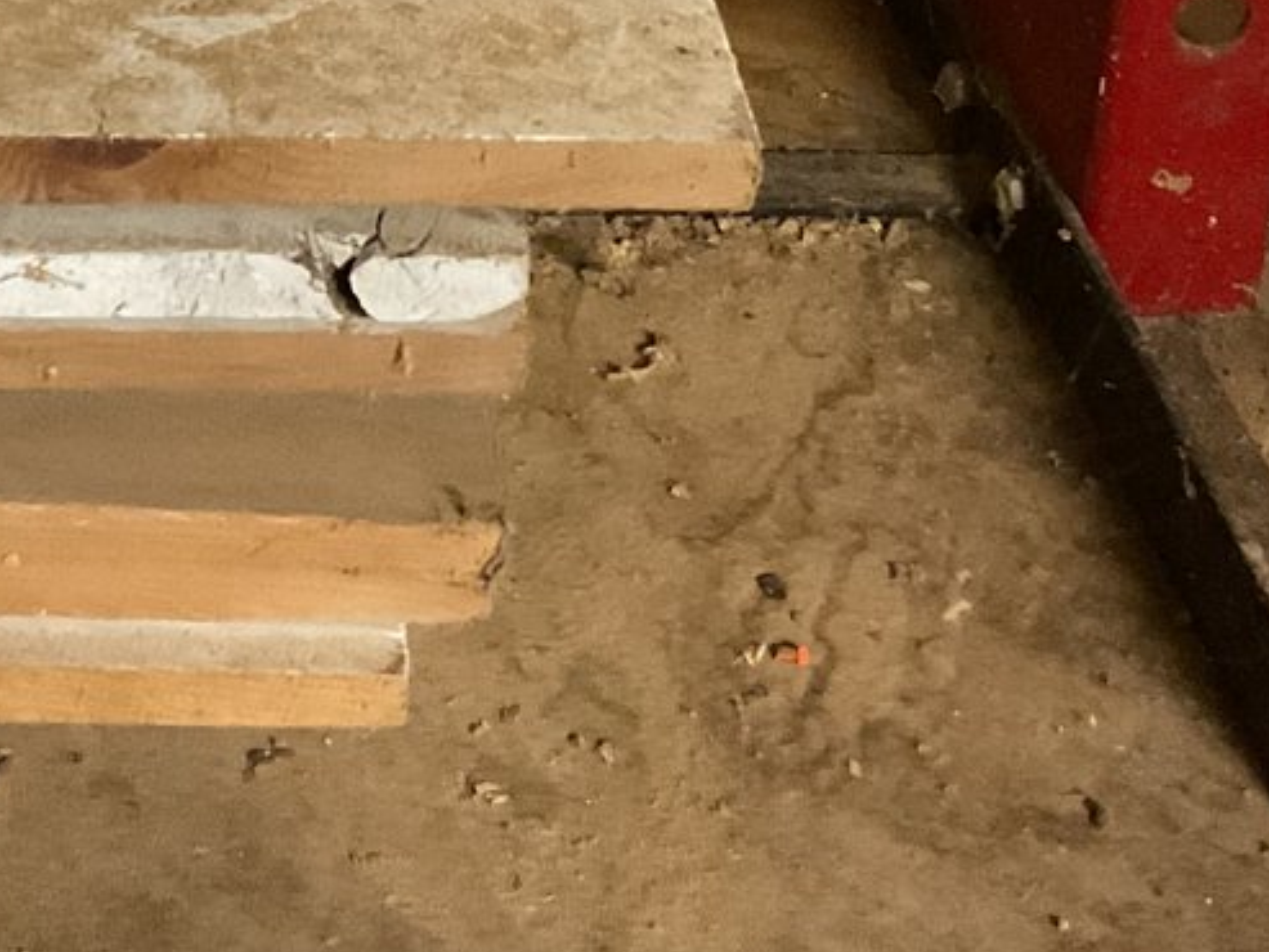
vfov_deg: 15.7
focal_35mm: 89
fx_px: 3263
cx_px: 349
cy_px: -325
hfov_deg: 21.8
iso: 500
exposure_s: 1/30
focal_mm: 3
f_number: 1.8
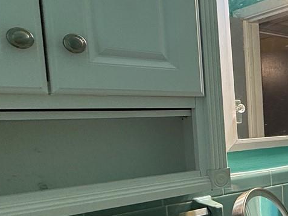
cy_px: 149
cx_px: 388
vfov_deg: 30.5
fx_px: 391
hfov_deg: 30.5
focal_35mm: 47
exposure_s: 1/120
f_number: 2.2
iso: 125
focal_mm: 2.22
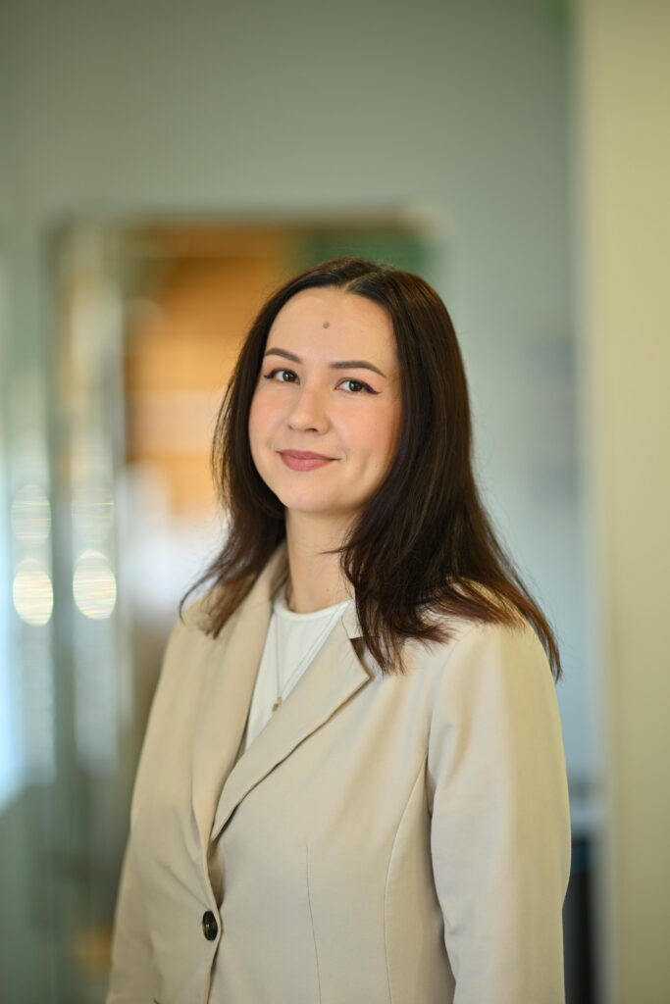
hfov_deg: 13.0
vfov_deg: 19.5
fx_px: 2930
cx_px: 335
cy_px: 502
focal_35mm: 105
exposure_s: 1/125
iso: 64
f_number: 1.4
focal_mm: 105
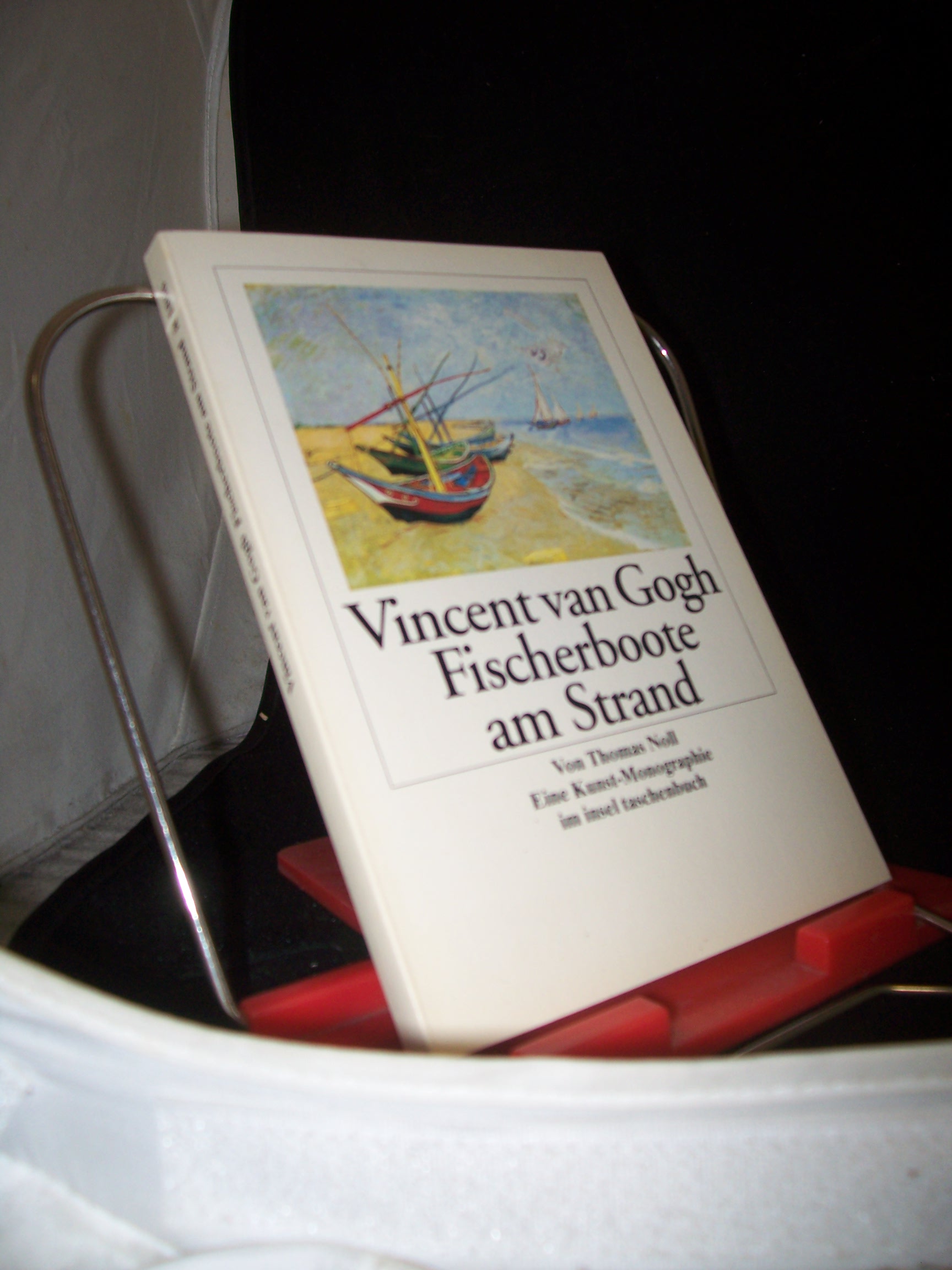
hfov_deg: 41.8
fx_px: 1247
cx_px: 476
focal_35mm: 34
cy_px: 635
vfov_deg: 54.0
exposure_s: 1/60
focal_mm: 5.6
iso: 80
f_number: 2.7
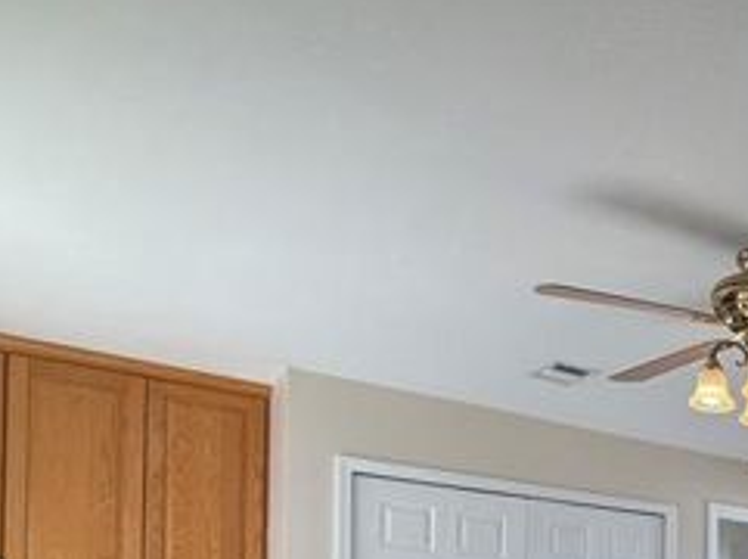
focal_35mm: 41
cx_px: 939
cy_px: 652
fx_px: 885
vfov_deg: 30.4
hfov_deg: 34.5
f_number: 2.2
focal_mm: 2.22
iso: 64
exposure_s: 1/120
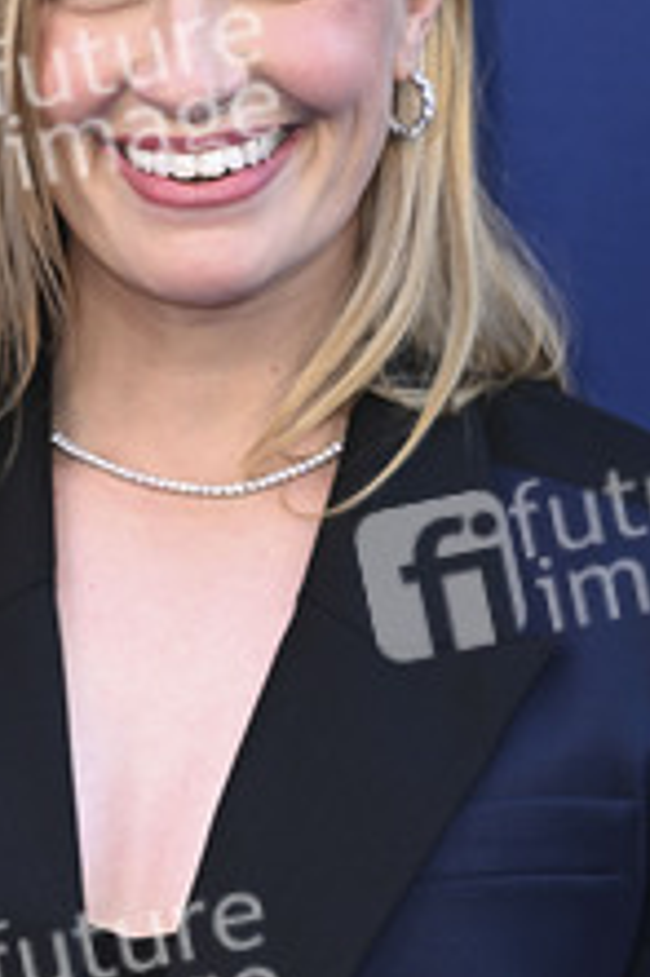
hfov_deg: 7.6
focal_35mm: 181
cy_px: 336
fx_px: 4909
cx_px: 181
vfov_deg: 11.4
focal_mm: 100
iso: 640
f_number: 5.6
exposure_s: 1/200
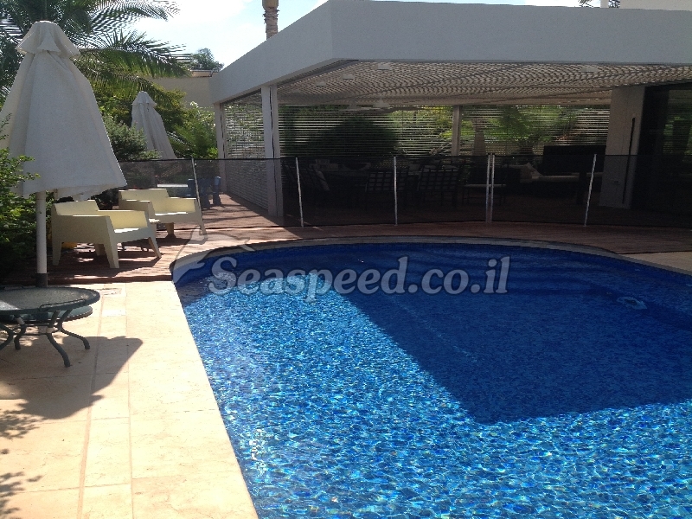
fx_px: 700
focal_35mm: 35
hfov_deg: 52.6
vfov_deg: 40.7
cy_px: 260
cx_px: 346
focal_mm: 4.28
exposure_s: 1/1681
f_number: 2.4
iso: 50
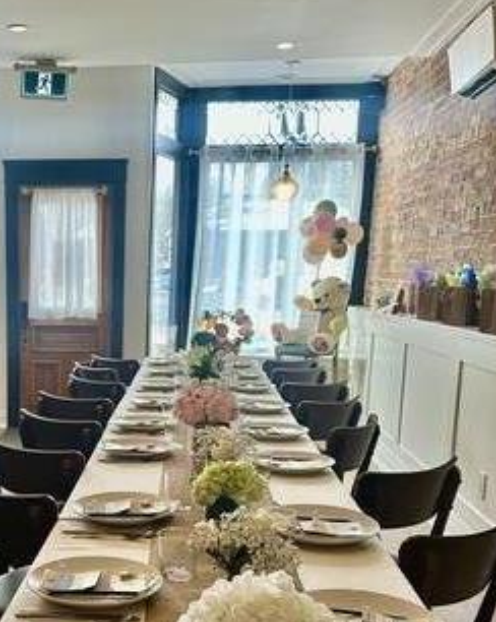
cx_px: 94
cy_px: 433
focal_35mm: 46
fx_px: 846
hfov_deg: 31.8
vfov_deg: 39.7
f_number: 1.78
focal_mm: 6.86
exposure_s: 1/120
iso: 80
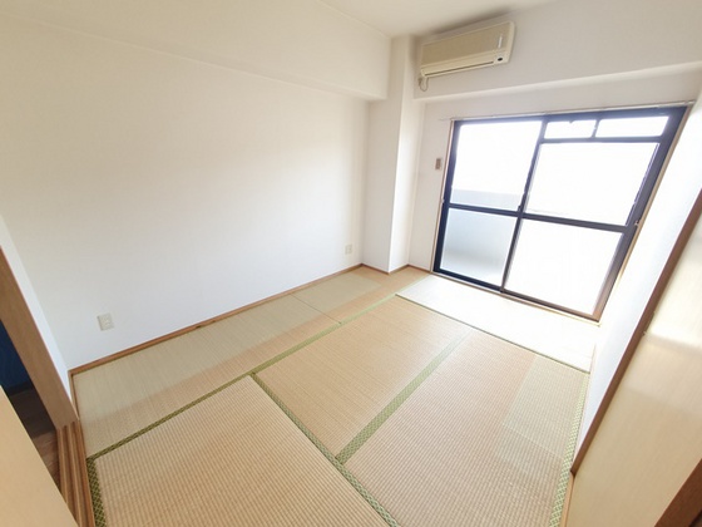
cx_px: 351
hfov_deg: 106.2
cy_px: 264
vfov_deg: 89.9
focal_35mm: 13
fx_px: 264
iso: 100
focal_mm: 1.8
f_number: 2.2
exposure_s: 1/60
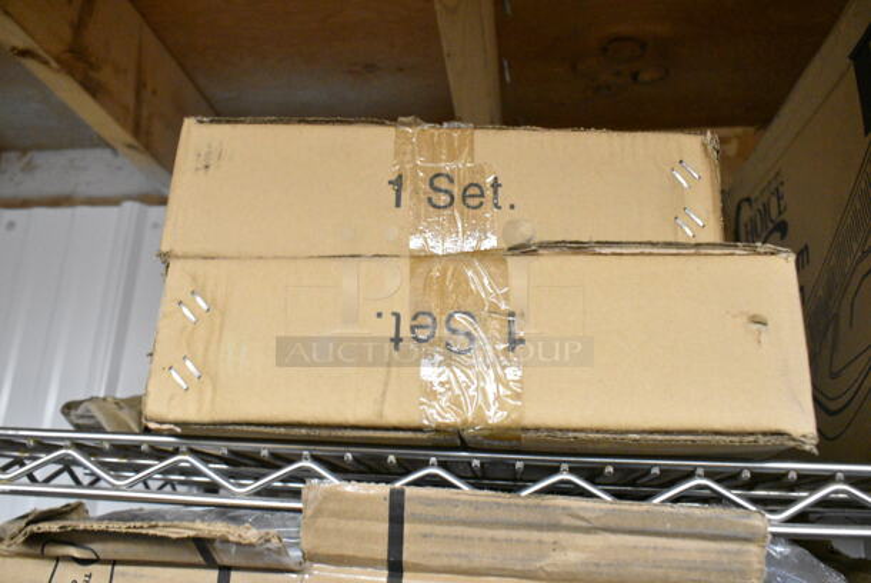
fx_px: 727
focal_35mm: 30
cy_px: 292
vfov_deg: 43.7
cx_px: 436
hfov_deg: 61.9
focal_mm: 20
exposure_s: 1/160
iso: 6400
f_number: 6.3
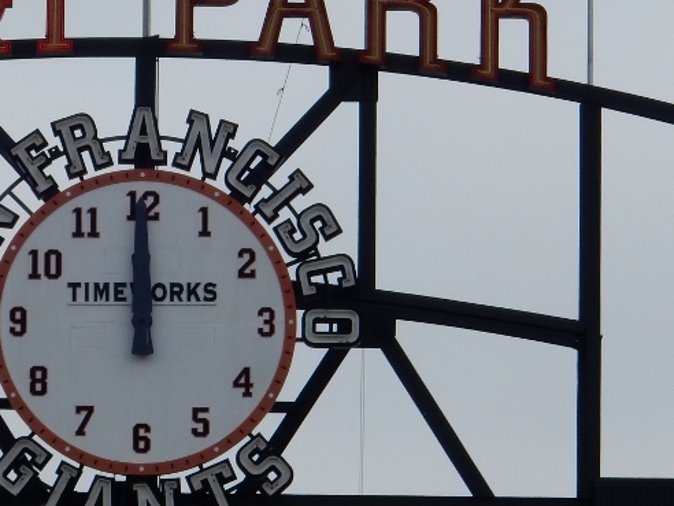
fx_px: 10884
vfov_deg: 2.7
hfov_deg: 3.5
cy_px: 193
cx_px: 123
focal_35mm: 559
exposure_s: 1/1000
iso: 125
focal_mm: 40.9
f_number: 6.3
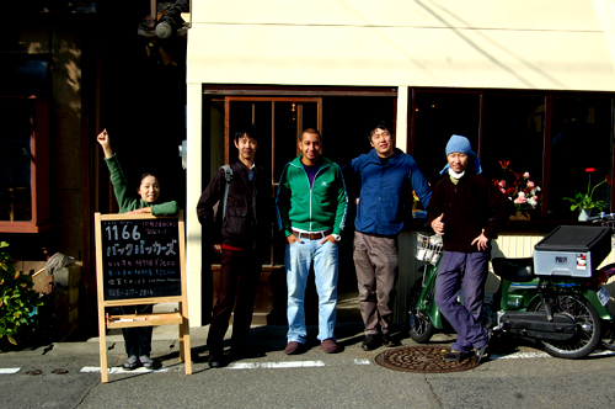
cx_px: 308
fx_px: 768
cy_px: 204
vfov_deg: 29.8
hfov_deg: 43.7
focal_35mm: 45
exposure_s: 1/250
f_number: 8
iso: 200
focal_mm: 30
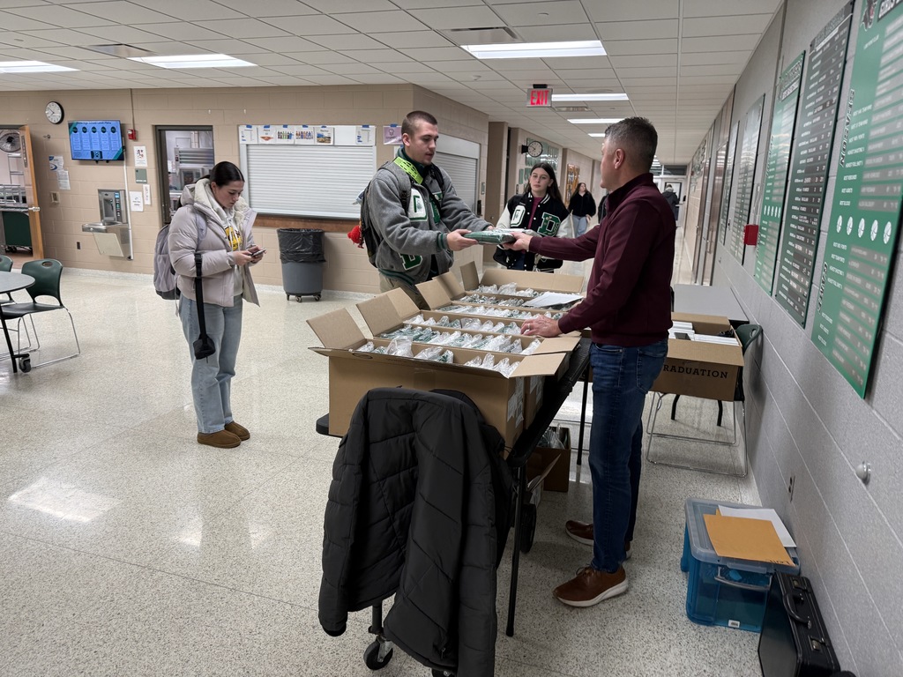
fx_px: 626
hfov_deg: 71.6
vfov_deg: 56.8
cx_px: 452
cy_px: 338
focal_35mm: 24
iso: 125
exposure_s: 1/60
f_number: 1.78
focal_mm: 6.76
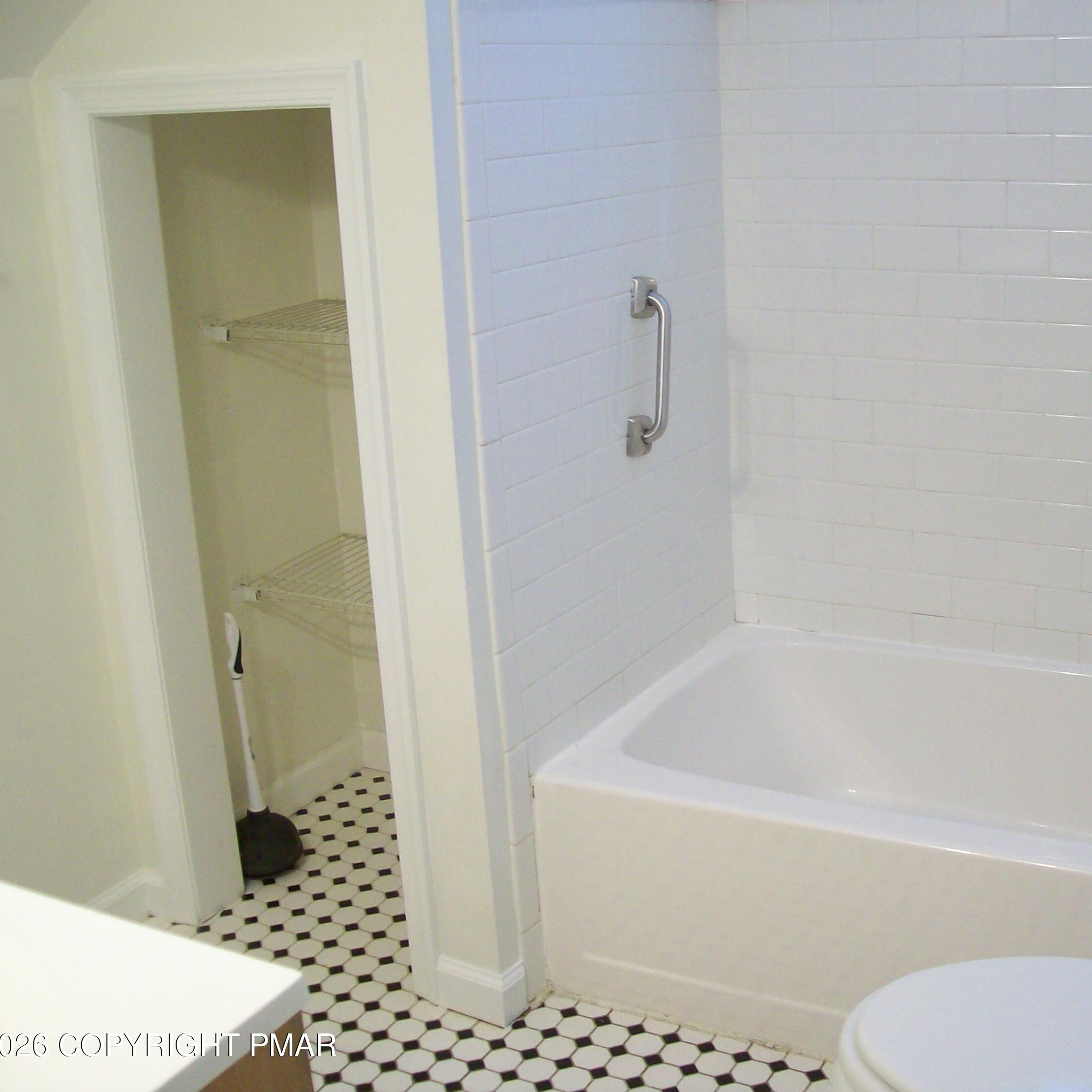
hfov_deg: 38.9
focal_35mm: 43
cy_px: 543
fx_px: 1535
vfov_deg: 39.2
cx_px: 693
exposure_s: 1/46.1
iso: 160
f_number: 2.7
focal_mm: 6
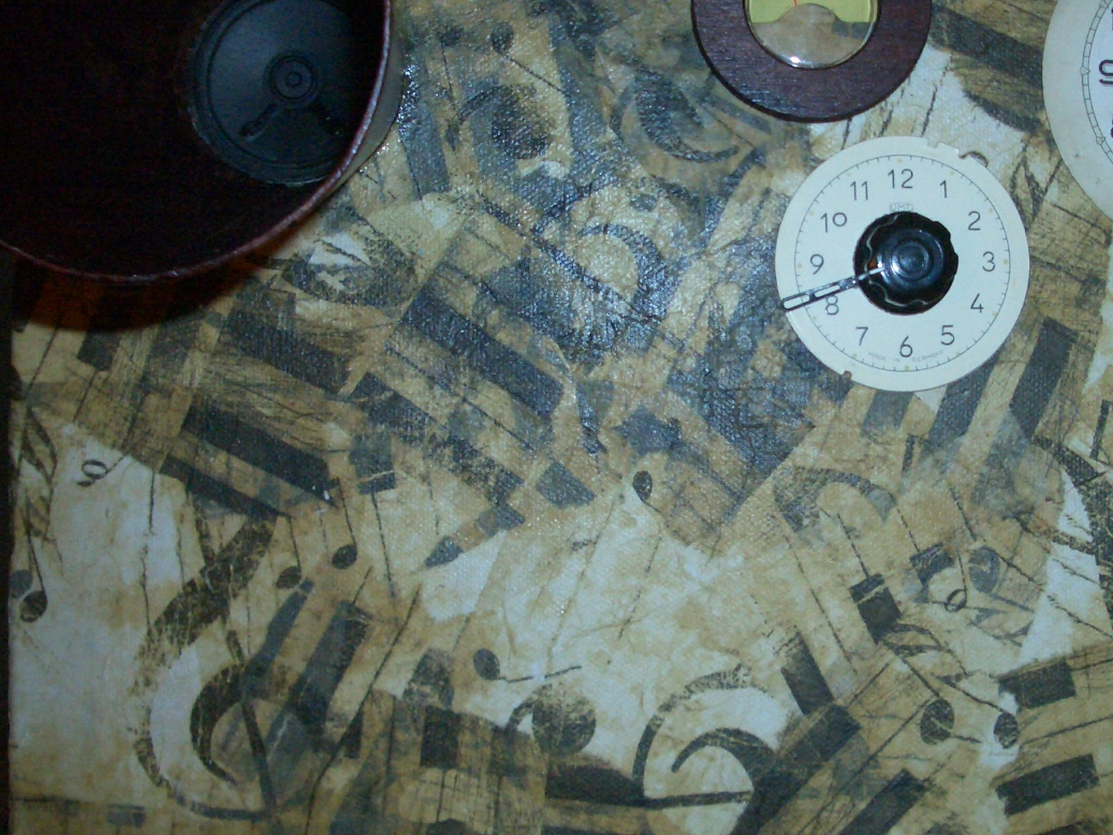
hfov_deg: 35.2
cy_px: 357
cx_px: 750
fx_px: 1736
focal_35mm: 54
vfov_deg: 27.0
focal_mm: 5.8
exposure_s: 1/60
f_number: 2.6
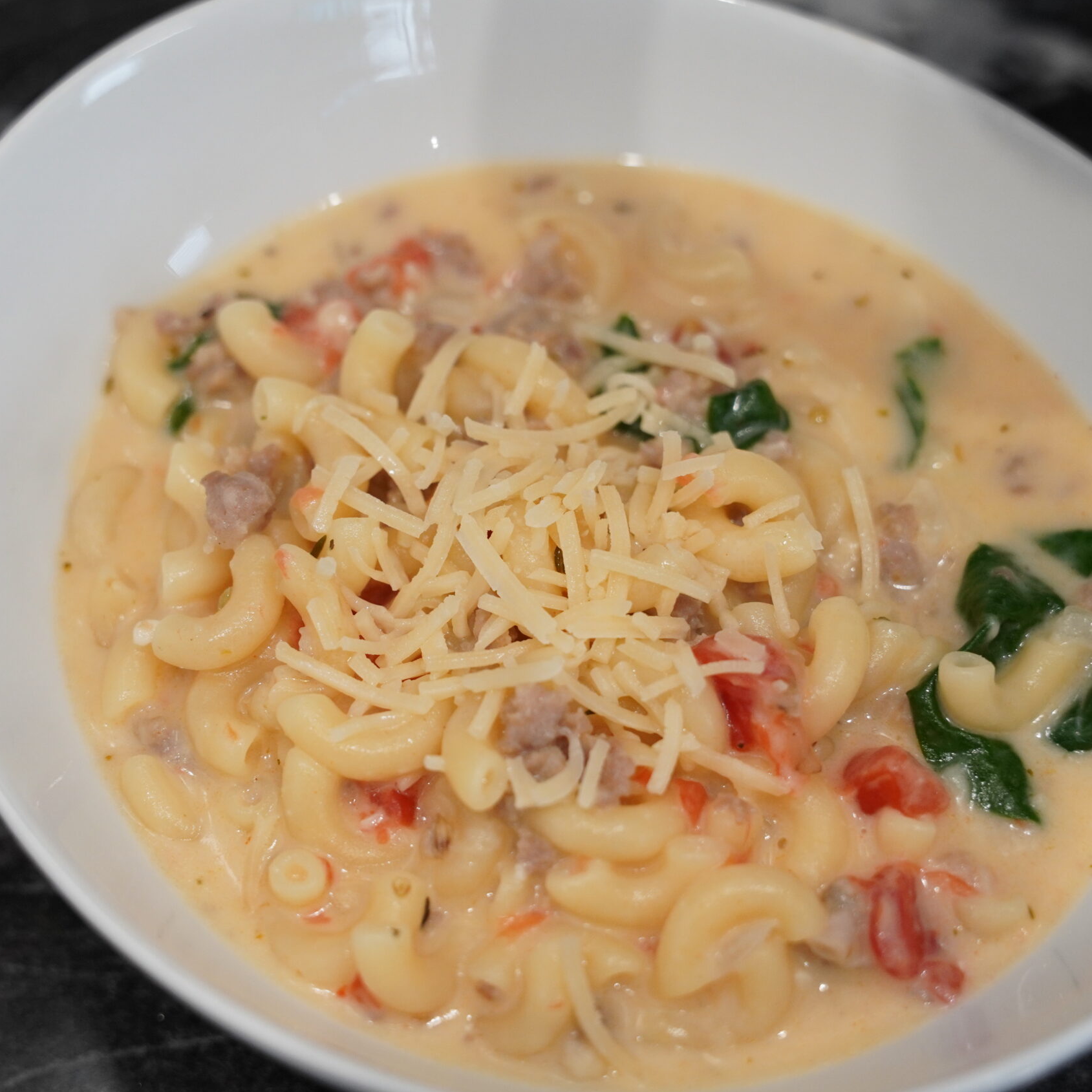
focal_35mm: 77
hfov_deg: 22.6
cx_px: 565
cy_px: 550
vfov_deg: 22.6
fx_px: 2738
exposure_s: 1/100
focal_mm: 39.7
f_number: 2.8
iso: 800
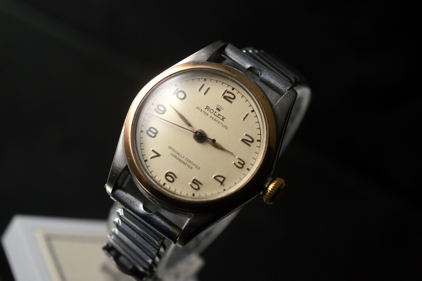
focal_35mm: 72
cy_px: 140
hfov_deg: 28.1
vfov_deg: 18.9
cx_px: 211
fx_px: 843
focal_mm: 48
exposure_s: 1/200
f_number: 7.1
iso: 800
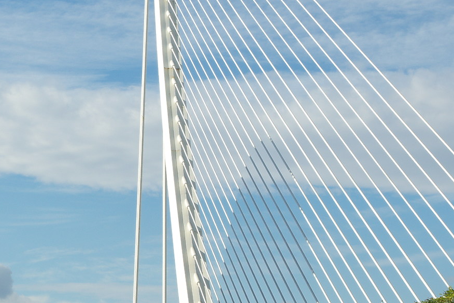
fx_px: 1589
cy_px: 127
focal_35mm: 126
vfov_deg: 10.9
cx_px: 67
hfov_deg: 16.1
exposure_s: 1/125
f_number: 11
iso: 100
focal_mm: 31
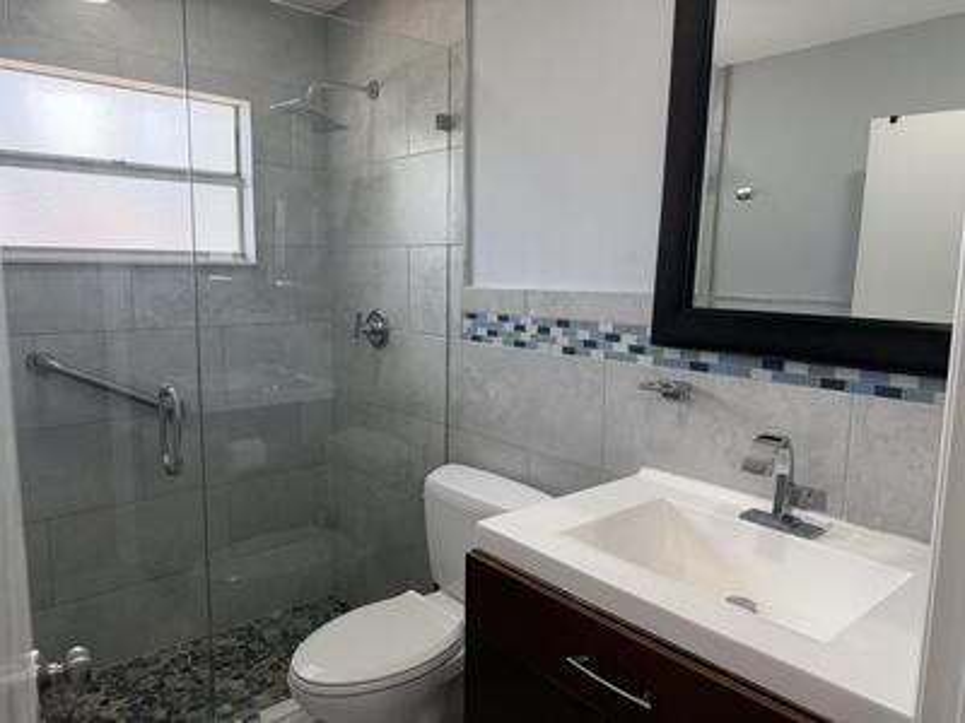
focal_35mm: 24
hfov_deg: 71.6
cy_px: 362
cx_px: 482
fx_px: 669
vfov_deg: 56.8
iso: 125
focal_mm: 6.76
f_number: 1.78
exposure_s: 1/212
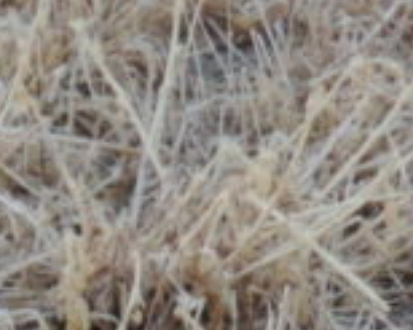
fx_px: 5937
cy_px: 679
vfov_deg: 3.2
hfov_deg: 3.8
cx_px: -914
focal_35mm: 486
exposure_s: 1/100
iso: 200
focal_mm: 13.3
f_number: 3.9
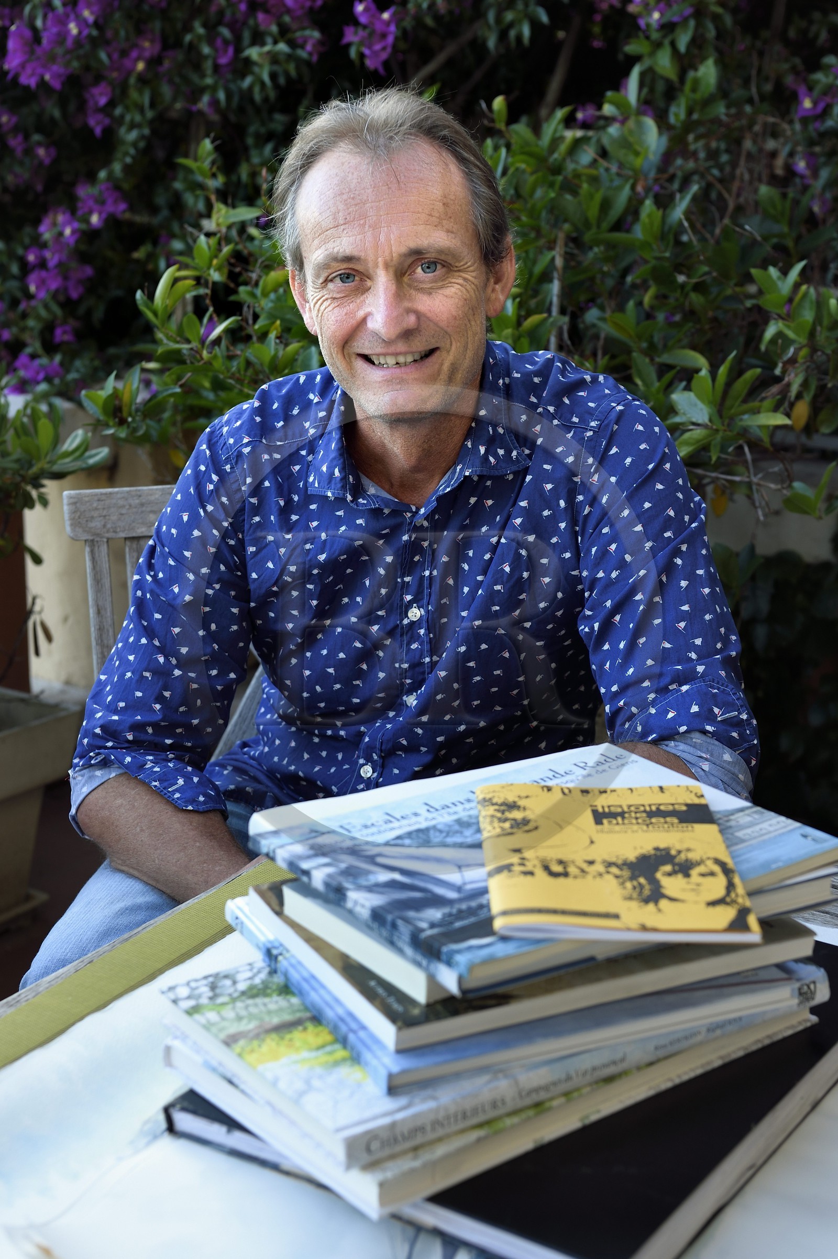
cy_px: 630
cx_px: 419
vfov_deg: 38.2
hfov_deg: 26.0
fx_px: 1818
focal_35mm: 52
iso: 200
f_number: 5.6
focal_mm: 52
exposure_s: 1/60
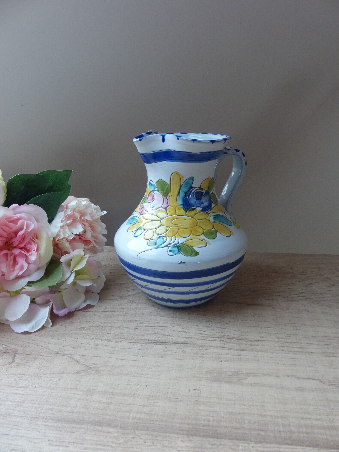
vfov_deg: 67.3
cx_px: 170
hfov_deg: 53.1
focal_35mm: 26
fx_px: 339
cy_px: 226
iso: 400
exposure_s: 1/50
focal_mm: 4.5
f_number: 2.8
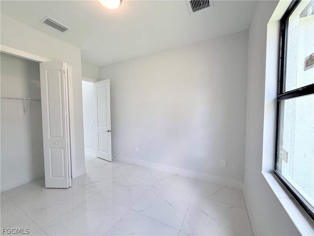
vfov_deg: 85.7
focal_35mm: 14
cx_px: 157
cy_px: 118
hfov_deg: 102.1
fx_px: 127
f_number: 2.2
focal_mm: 2.22
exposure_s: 1/120
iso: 64
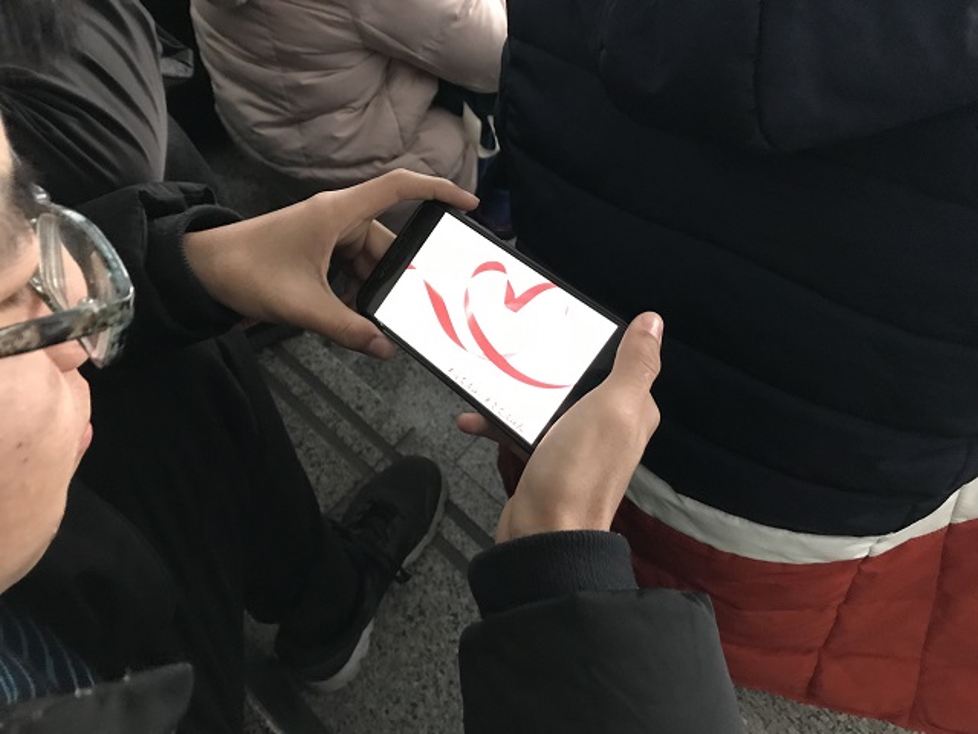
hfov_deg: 63.4
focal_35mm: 28
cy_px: 367
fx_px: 791
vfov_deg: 49.7
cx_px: 489
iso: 100
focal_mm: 3.99
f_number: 1.8
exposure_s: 1/7
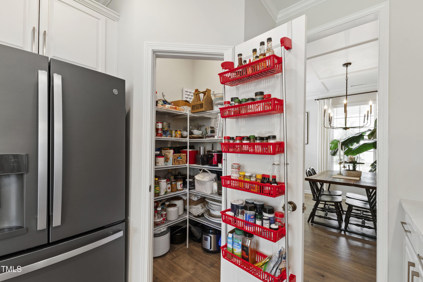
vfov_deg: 77.3
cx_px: 212
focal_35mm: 15
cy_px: 141
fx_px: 176
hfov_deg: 100.4
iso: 100
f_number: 8
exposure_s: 1/3
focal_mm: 10
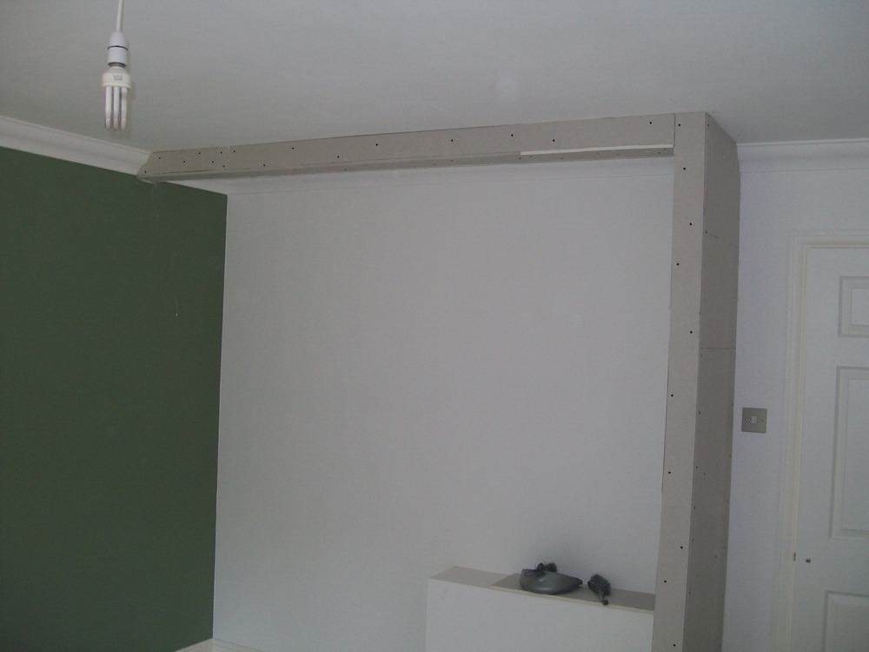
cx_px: 434
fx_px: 904
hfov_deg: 51.4
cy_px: 326
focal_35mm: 36
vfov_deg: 39.7
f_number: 2.7
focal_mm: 6
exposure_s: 1/30
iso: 80
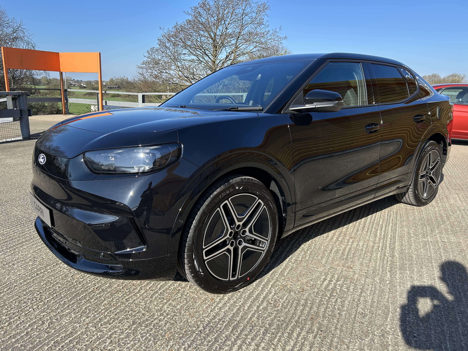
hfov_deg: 67.3
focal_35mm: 26
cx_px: 234
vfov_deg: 53.1
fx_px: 352
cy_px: 176
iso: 50
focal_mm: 5.7
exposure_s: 1/1838
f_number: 1.5
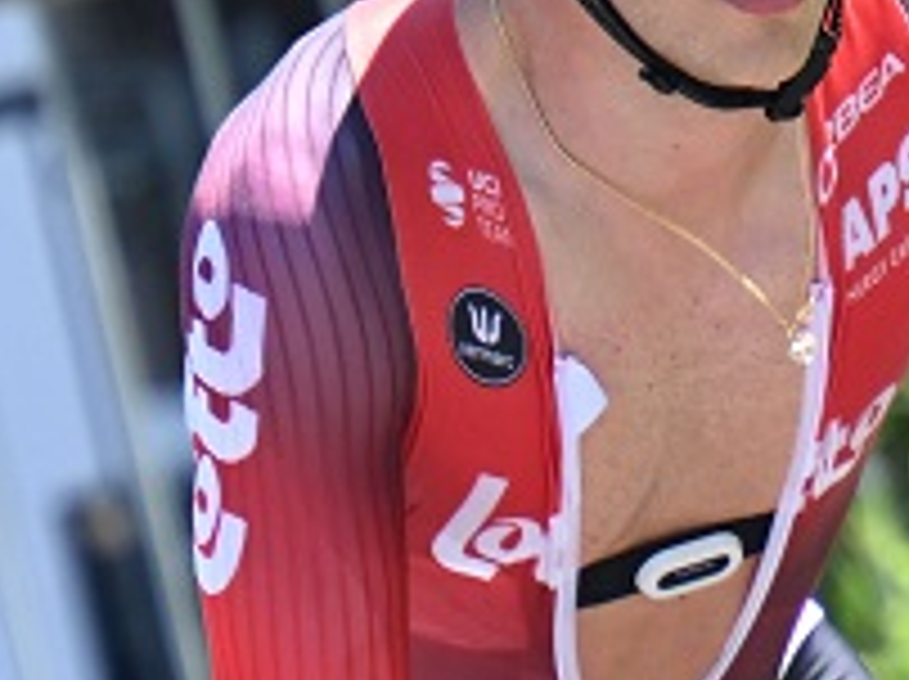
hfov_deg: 1.4
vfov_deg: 1.1
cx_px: 752
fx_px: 35959
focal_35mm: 1371
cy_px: 1045
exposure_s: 1/500
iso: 360
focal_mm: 240
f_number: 5.6
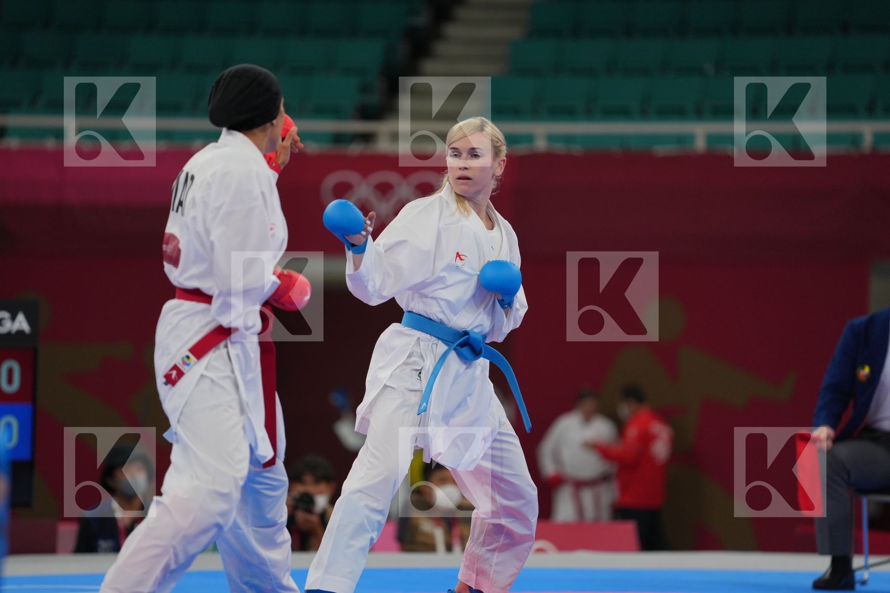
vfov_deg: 6.9
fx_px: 4944
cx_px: 445
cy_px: 296
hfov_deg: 10.3
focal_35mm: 200
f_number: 2.8
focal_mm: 200
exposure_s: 1/1000
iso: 500
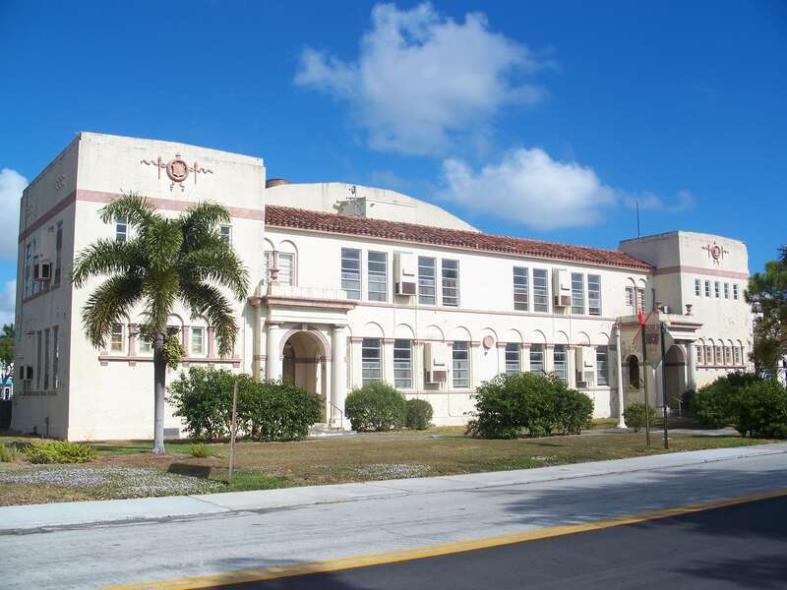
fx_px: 841
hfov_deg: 50.1
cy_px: 295
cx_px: 394
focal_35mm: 37
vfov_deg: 38.7
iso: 64
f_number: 4
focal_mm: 7.8
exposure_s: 1/800
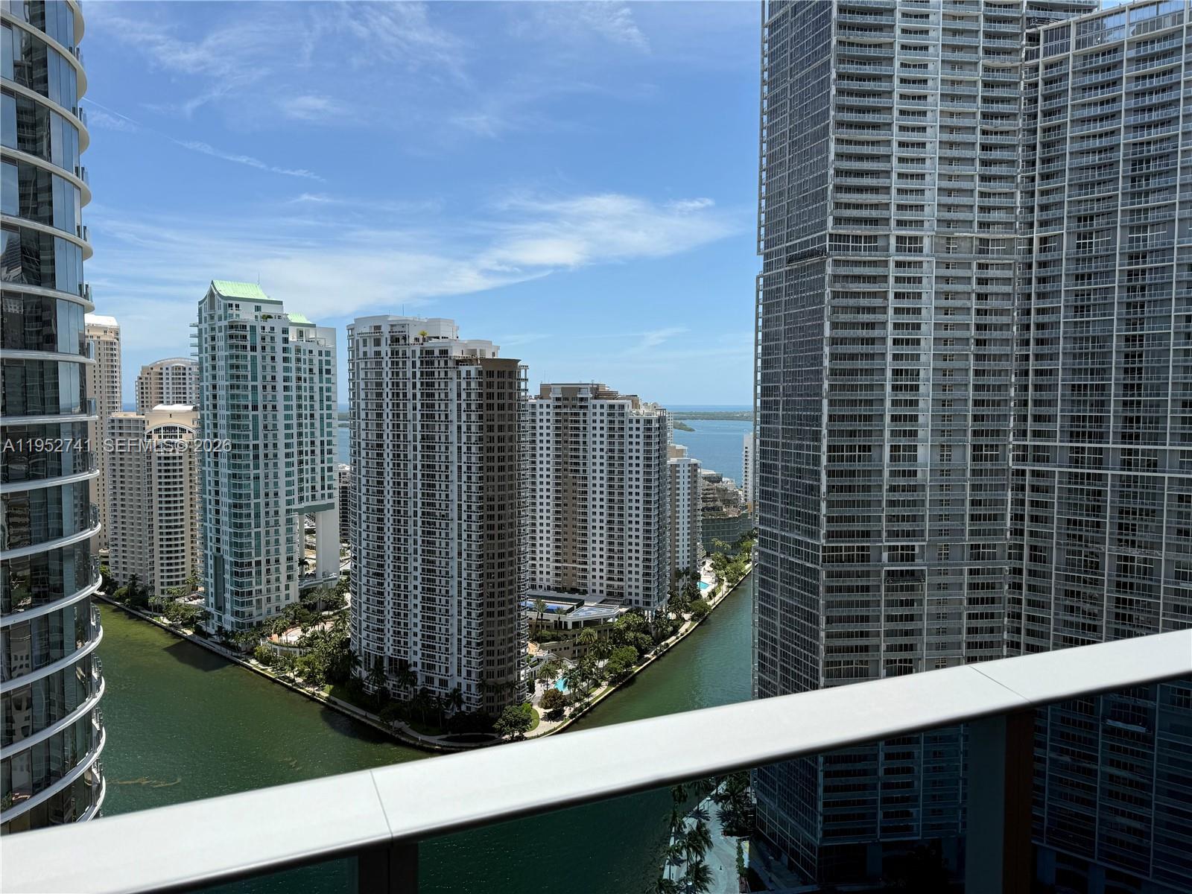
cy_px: 447
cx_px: 596
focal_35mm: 24
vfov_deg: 56.8
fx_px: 826
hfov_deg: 71.6
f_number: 1.78
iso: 80
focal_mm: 6.76
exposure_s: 1/5319
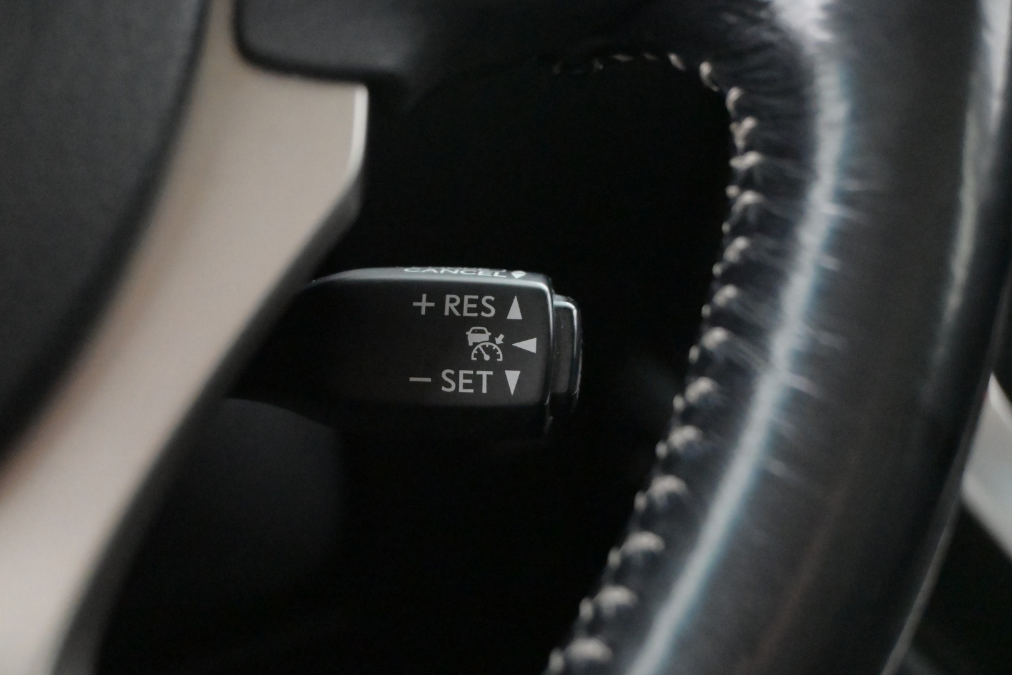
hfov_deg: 41.7
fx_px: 1328
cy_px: 338
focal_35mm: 47
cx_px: 506
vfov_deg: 28.5
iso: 12800
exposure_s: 1/50
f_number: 5
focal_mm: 31.5
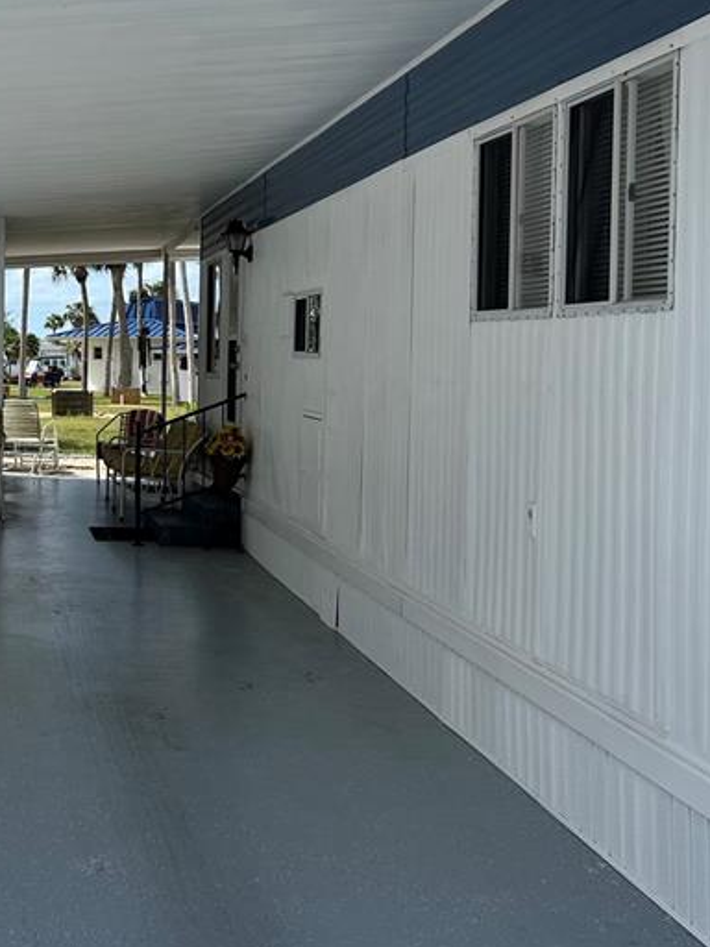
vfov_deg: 36.5
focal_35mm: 52
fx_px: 1422
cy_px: 337
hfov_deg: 26.1
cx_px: -52
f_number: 1.6
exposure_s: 1/4310
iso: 50
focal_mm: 5.1
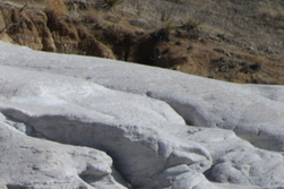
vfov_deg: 0.9
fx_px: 12062
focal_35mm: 1530
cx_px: -368
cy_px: 409
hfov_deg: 1.3
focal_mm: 300
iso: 100
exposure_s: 1/640
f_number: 6.3
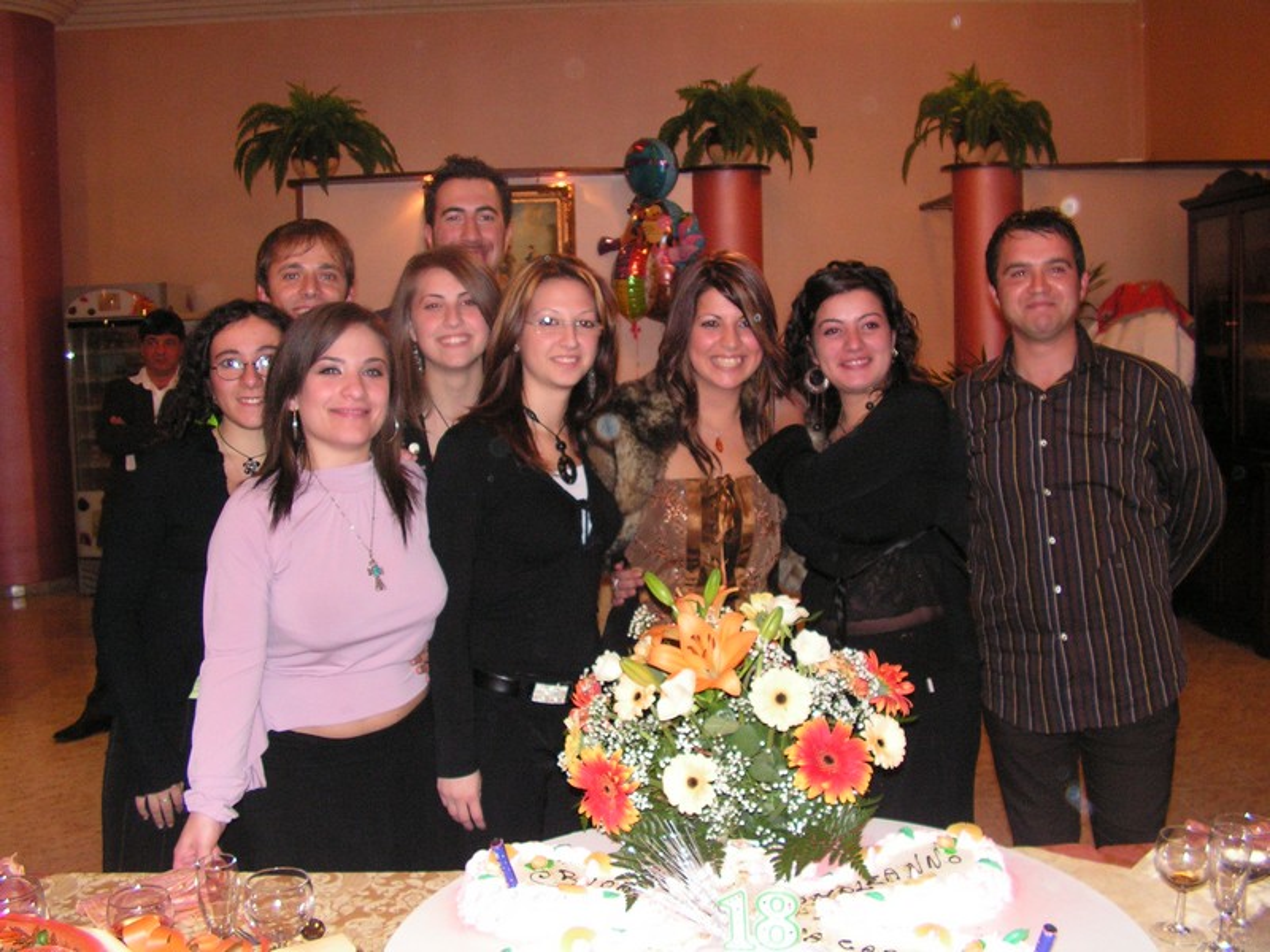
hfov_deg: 51.4
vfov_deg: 39.7
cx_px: 635
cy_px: 476
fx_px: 1321
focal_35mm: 36
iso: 200
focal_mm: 6
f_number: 3.2
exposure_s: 1/40
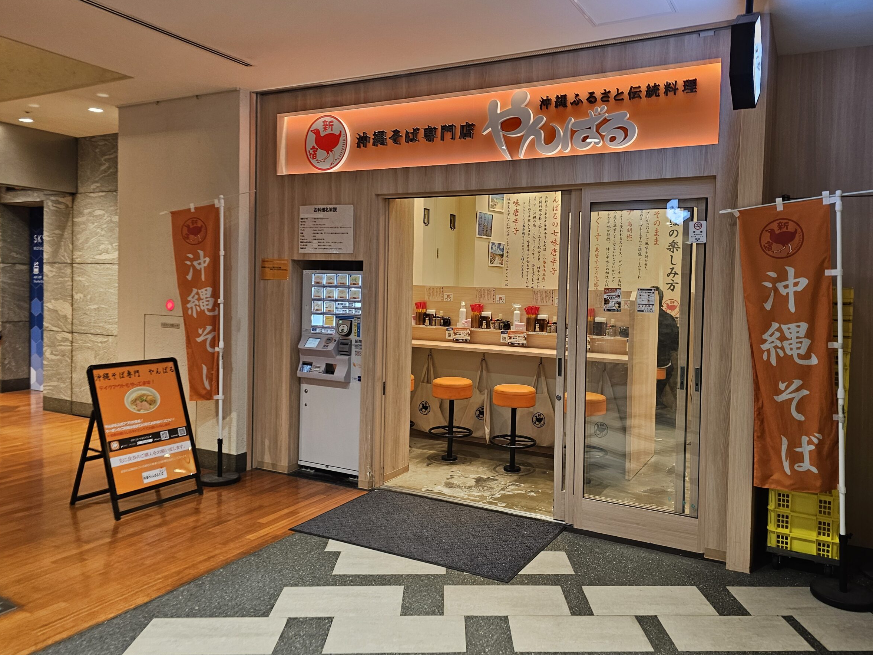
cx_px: 470
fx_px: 630
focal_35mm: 25
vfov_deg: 54.8
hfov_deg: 69.3
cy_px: 301
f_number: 1.7
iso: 125
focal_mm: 6.3
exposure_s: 1/58.7
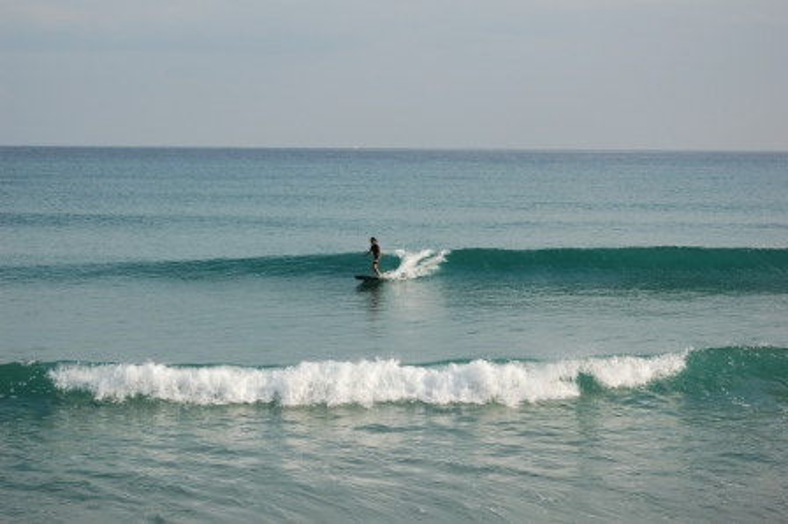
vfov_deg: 16.2
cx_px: 394
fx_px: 1837
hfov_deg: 24.2
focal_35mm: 84
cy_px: 262
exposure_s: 1/640
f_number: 7.1
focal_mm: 56
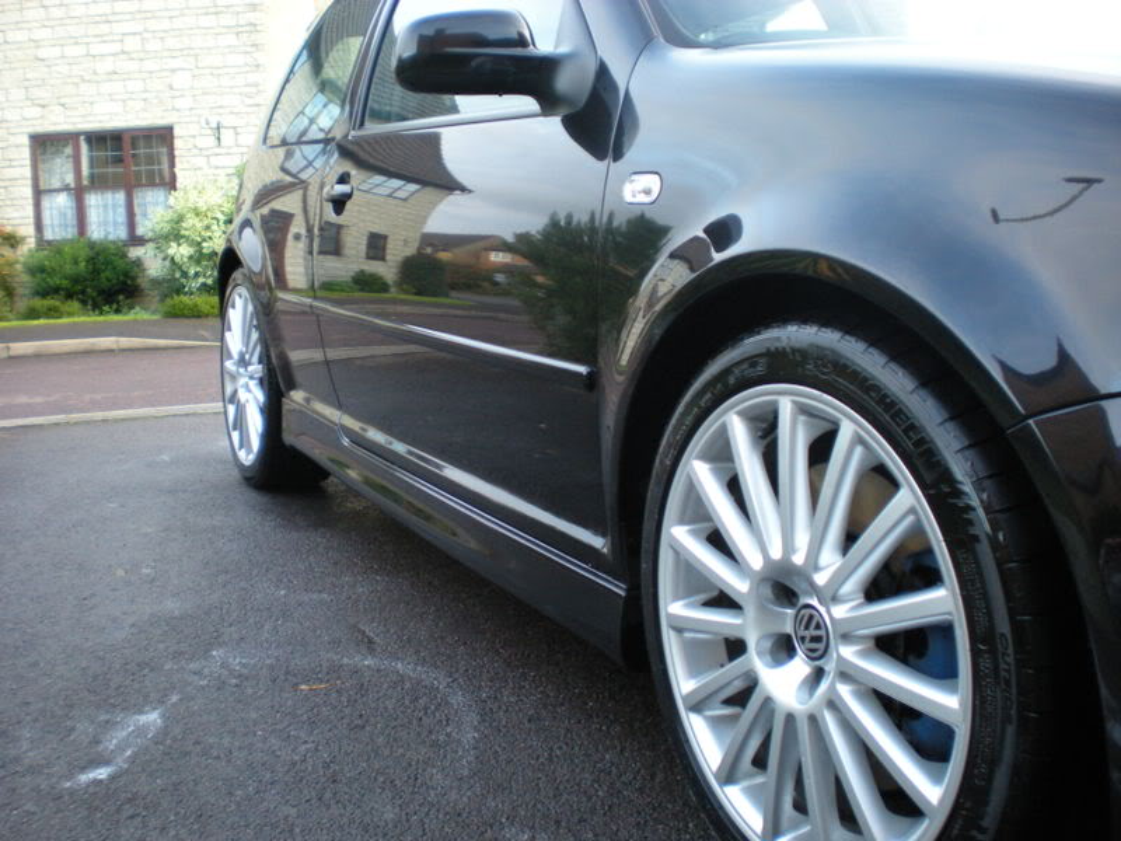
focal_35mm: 38
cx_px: 560
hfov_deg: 49.0
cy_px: 420
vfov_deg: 37.7
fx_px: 1231
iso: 200
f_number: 3.1
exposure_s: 1/56
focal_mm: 6.3
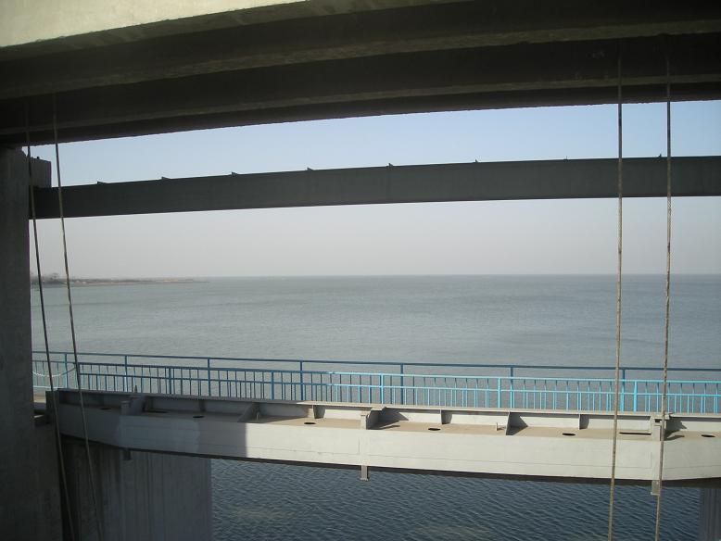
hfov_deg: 52.6
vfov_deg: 40.7
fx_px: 729
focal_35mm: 35
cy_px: 270
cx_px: 360
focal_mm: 5.7
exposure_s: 1/176
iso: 50
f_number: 5.7
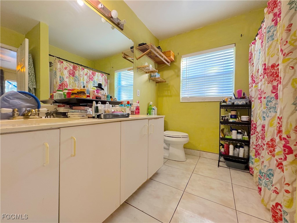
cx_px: 148
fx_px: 120
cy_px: 112
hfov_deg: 102.1
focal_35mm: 14
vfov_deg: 85.7
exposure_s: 1/60
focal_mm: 2.22
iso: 200
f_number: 2.2
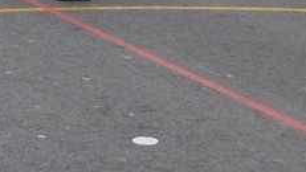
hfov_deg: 14.2
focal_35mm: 150
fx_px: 1217
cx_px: 61
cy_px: -188
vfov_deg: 7.7
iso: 80
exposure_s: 1/154
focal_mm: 5.7
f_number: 2.9
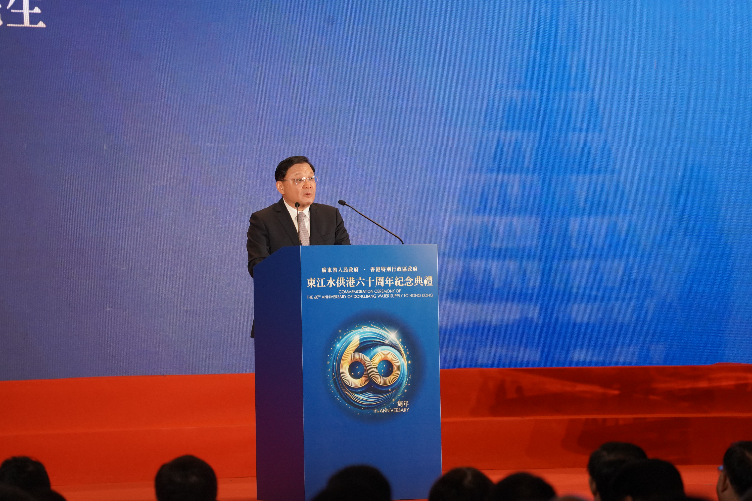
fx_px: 4177
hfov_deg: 10.3
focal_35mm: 200
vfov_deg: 6.9
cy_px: 250
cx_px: 376
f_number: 5.6
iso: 2500
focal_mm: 200
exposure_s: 1/250
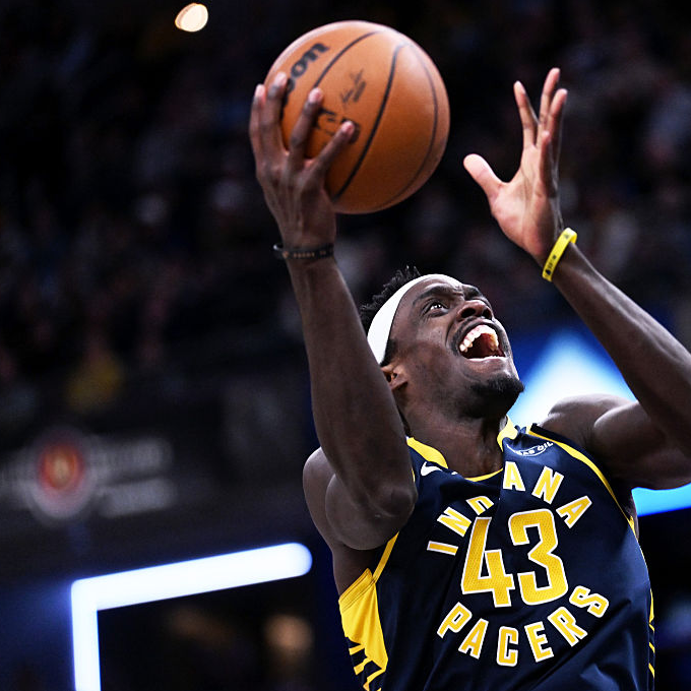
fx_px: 5782
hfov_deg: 6.8
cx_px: 505
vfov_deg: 6.8
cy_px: 346
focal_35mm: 256
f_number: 4
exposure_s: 1/1250
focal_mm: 200
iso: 5000
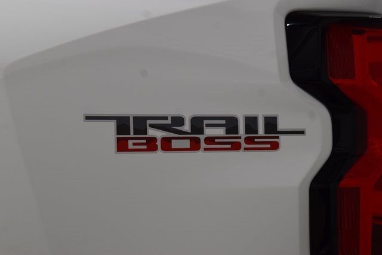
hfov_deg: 19.5
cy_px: 128
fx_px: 1114
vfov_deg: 13.0
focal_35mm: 105
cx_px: 191
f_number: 7.1
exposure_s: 1/30
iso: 500
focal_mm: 70
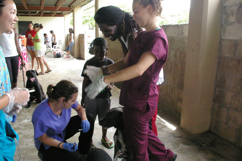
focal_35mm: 30
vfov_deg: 43.5
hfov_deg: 62.0
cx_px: 121
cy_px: 80
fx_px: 201
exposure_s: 1/180
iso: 3200
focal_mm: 20
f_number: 9.5
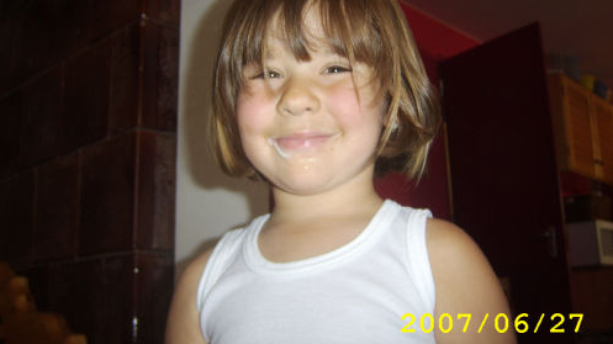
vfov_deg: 34.4
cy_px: 130
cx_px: 306
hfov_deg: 58.0
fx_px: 552
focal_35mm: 34
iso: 141
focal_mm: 8.13
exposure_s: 1/30
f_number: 2.7
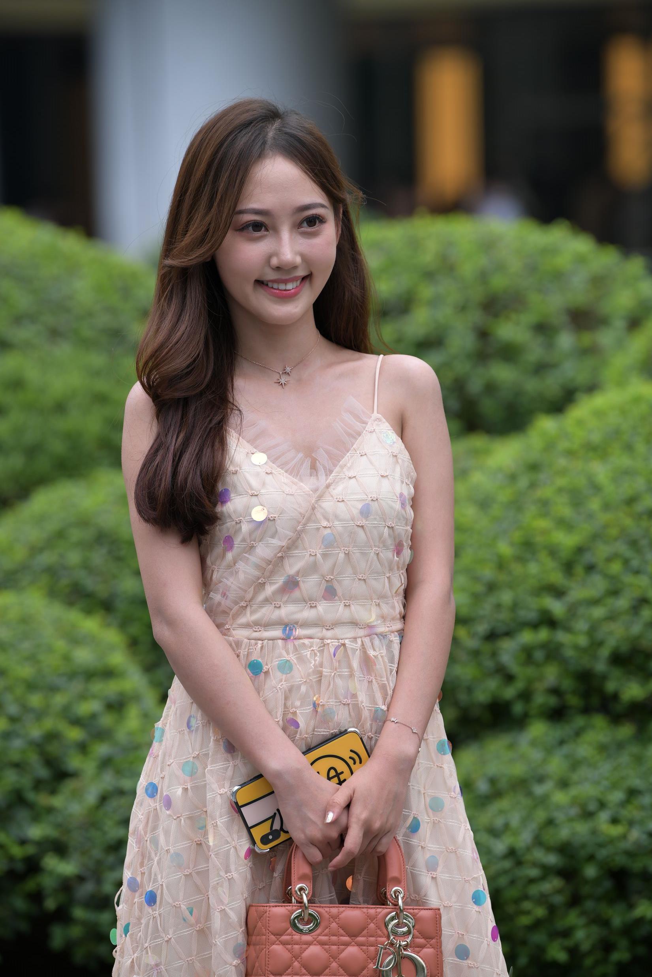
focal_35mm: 200
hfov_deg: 6.9
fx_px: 5432
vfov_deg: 10.3
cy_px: 488
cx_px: 326
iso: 110
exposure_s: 1/400
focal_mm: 200
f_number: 4
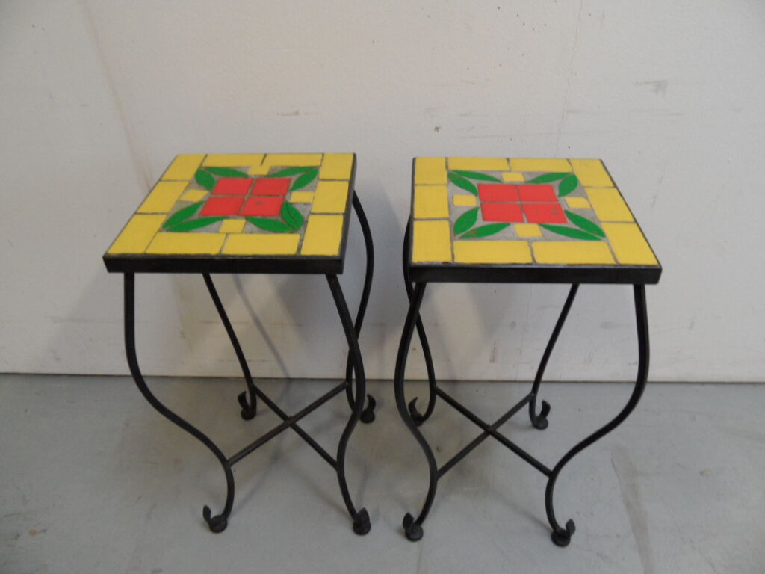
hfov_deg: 71.6
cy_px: 287
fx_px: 530
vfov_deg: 56.8
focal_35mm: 24
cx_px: 382
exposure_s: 1/15
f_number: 3.2
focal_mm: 3.9
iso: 200
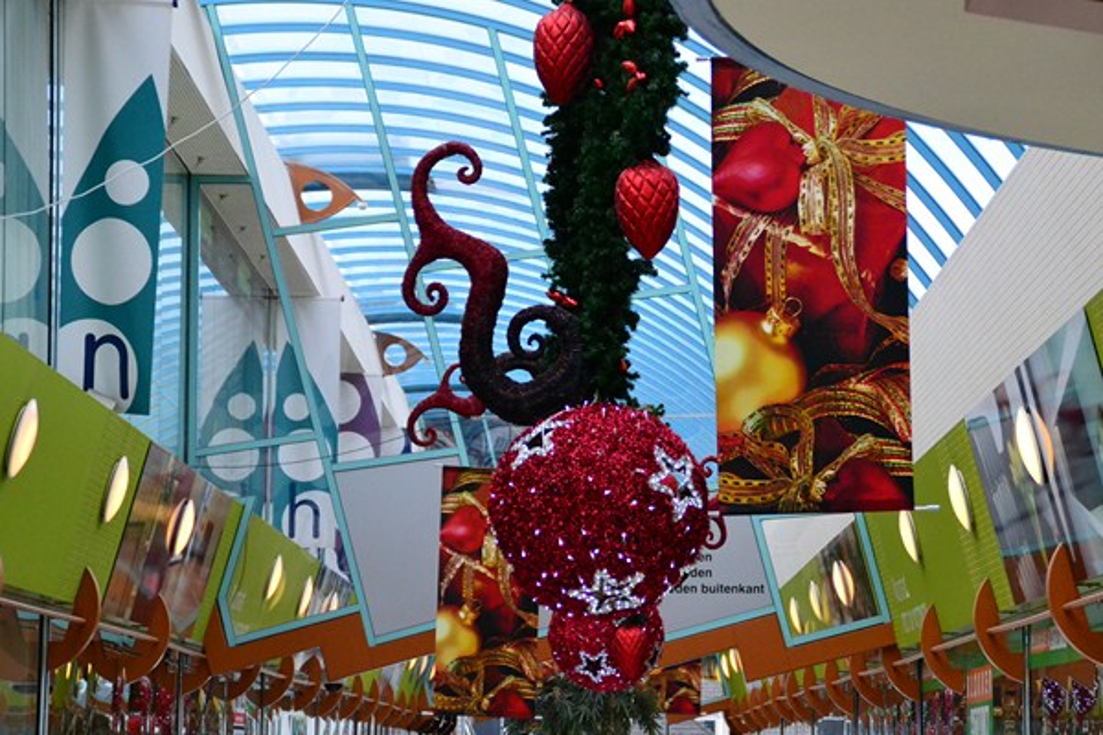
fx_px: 3952
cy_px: 368
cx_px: 552
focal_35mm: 129
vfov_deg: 10.6
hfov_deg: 15.9
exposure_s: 1/800
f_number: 8
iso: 3200
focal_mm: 86
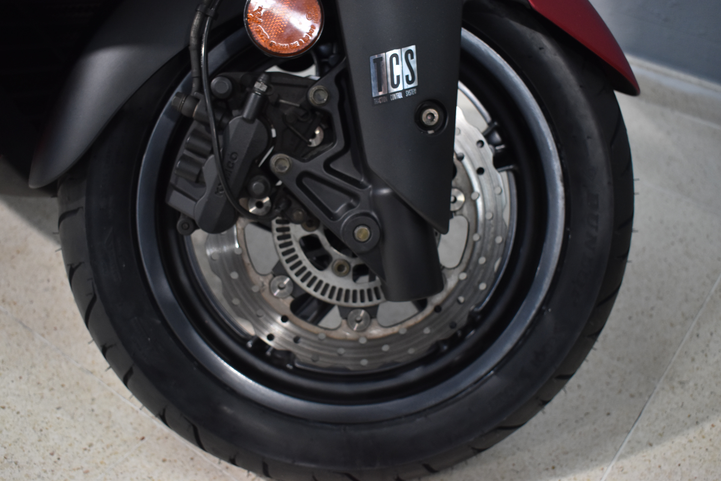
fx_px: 781
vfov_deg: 34.2
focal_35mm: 39
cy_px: 240
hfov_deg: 49.6
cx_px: 360
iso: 800
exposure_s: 1/50
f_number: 4
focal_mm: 26
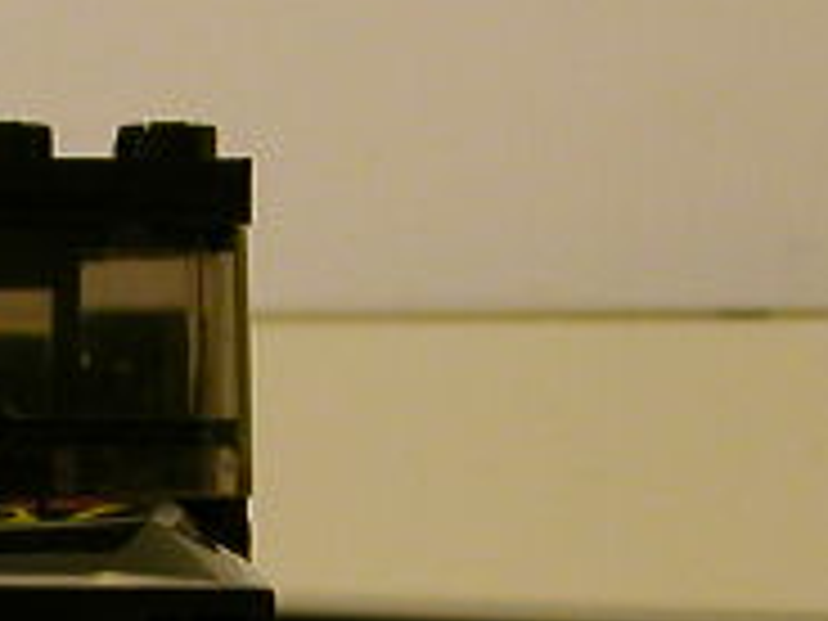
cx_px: 212
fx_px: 5334
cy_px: 558
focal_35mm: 223
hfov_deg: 8.9
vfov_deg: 6.6
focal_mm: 9.7
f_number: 3.5
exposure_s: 1/30.1
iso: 100
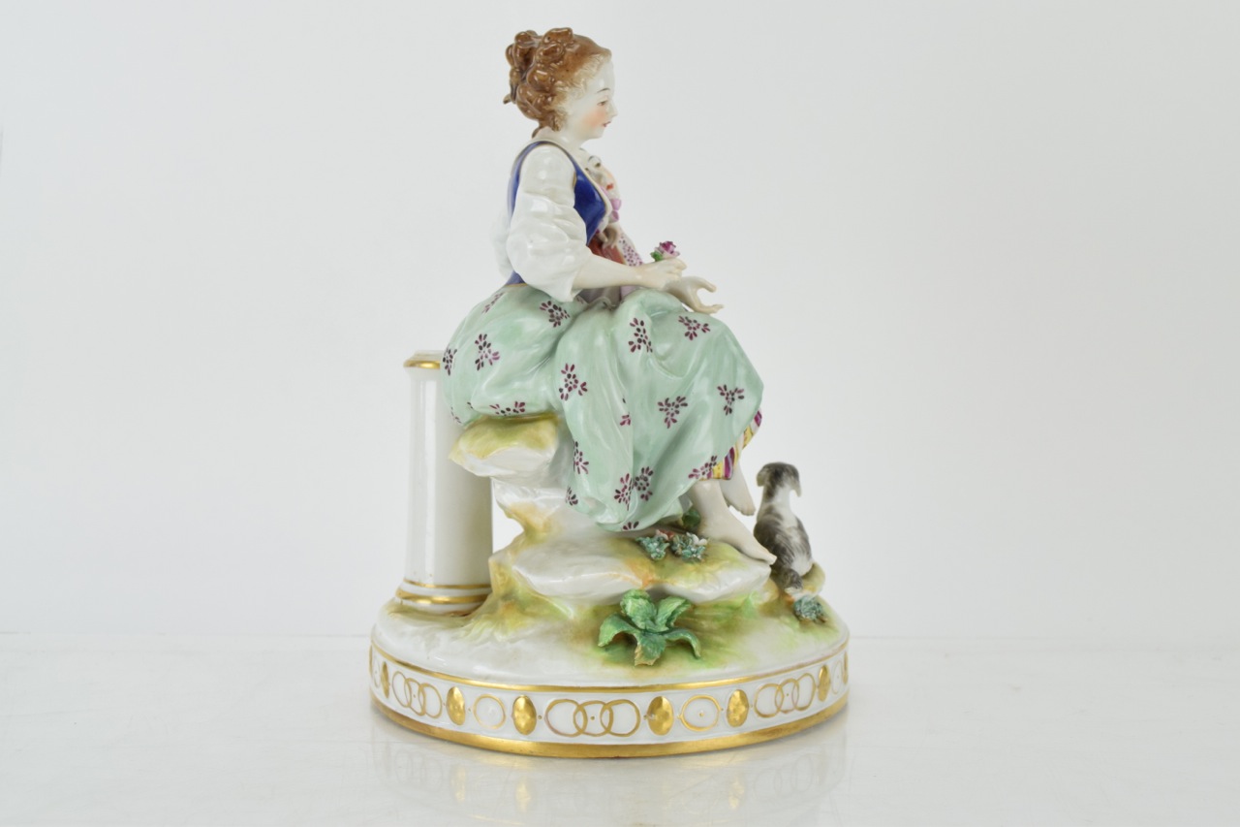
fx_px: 1446
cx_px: 620
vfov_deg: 31.9
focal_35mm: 42
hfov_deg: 46.4
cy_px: 414
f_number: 7.1
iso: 800
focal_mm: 28
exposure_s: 1/125
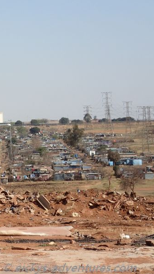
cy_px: 137
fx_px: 1059
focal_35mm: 146
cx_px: -23
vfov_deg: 14.7
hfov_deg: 8.2
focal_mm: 18
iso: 100
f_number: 6.3
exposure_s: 1/250
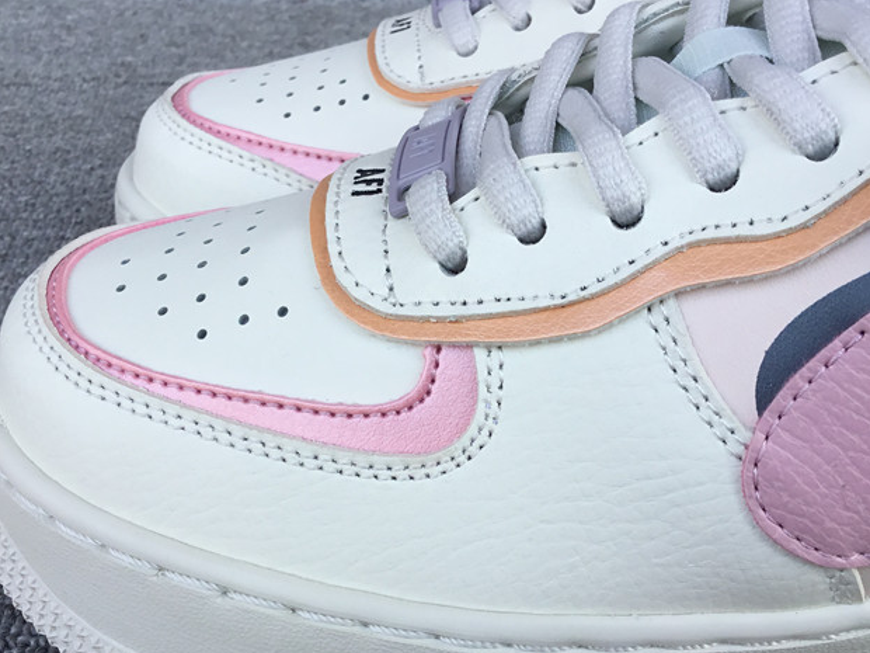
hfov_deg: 42.1
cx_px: 417
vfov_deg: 32.1
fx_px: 1131
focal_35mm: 45
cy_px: 383
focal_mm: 3.3
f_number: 2.4
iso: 25
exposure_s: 1/295
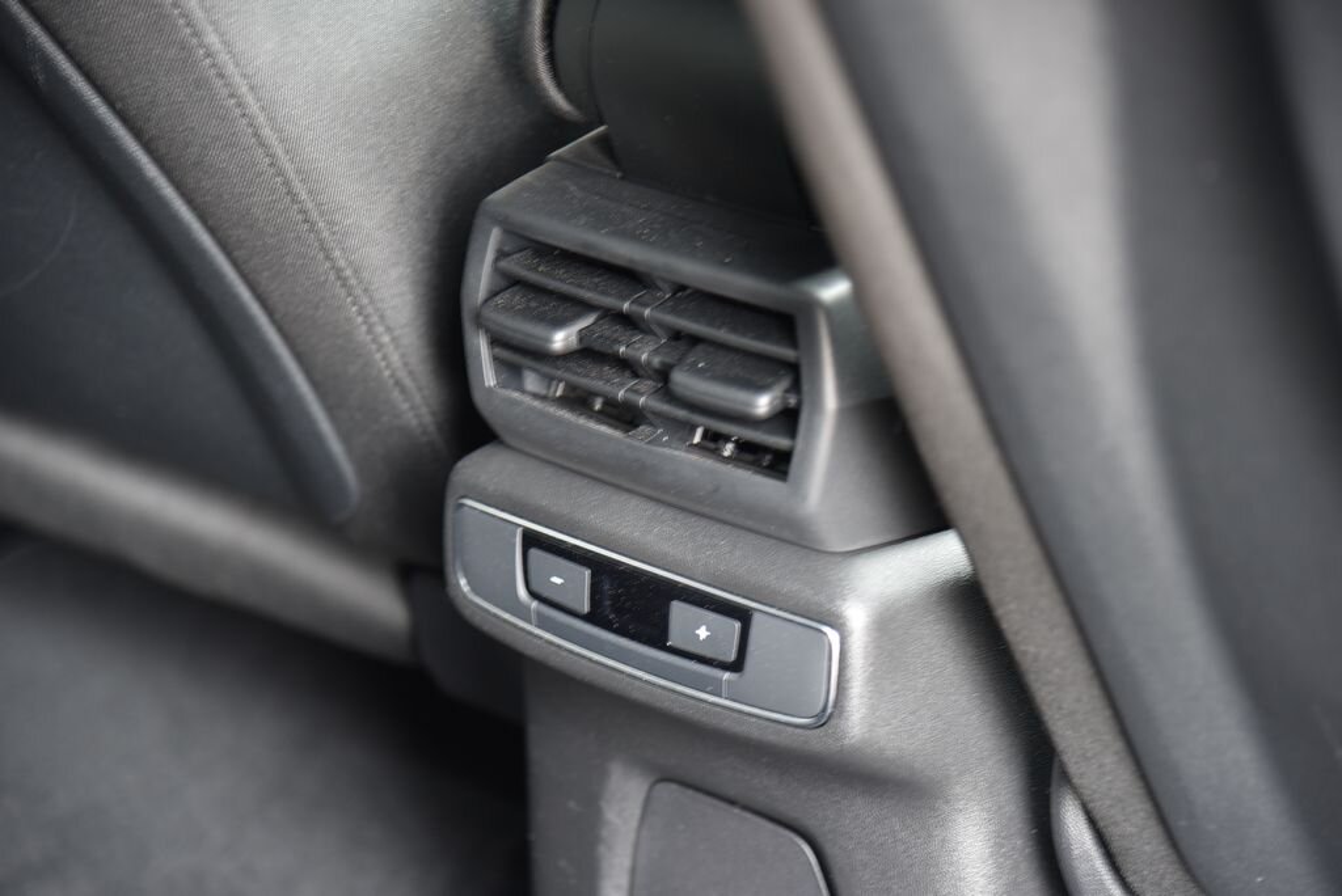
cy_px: 448
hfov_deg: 17.1
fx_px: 4476
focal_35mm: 120
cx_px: 671
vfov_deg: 11.4
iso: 500
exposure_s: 1/8
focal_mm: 120
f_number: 4
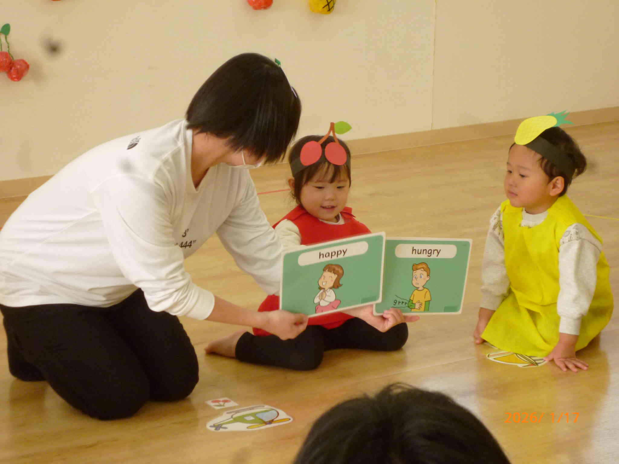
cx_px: 310
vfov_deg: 14.1
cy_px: 232
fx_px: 1878
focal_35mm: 105
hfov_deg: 18.7
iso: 400
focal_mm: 18.7
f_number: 5.5
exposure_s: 1/80
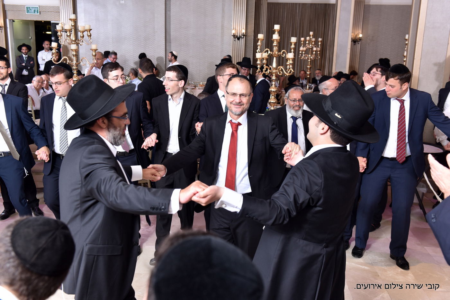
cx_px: 225
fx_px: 475
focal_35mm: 38
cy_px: 150
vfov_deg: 35.0
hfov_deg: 50.7
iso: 500
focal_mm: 38
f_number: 4.5
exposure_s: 1/125
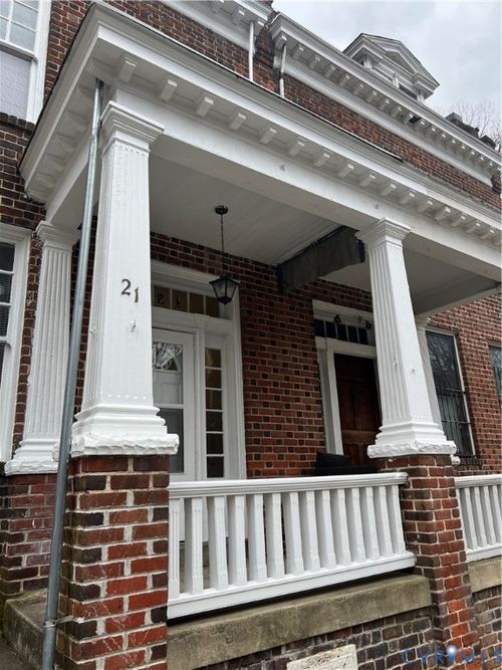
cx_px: 251
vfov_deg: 67.3
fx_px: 503
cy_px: 335
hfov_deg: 53.0
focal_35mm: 26
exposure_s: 1/167
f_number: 1.5
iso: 40
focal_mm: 5.7
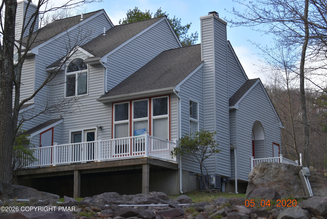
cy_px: 110
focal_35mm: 78
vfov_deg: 17.5
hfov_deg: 26.0
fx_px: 709
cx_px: 164
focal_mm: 52
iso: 200
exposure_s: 1/250
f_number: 6.3
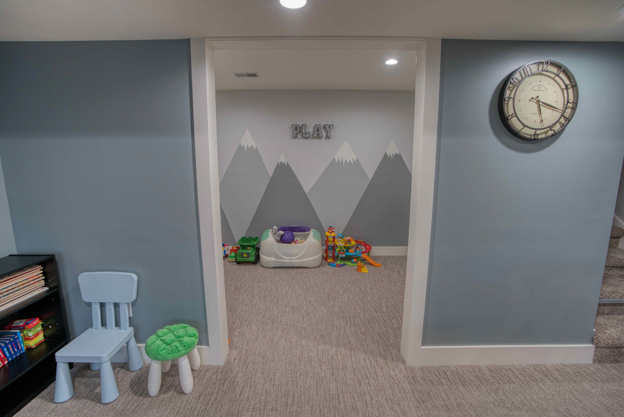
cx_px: 312
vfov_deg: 73.8
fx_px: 277
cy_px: 208
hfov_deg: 96.7
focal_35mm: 16
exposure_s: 1/10
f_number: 5.6
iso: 500
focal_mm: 16
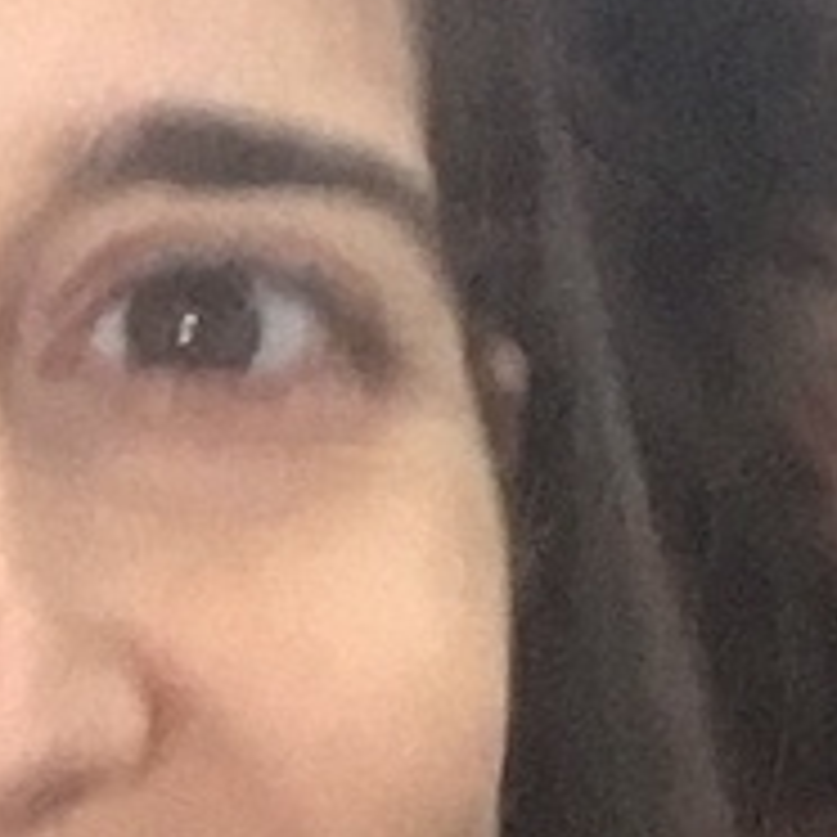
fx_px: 5198
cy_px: 112
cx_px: 1629
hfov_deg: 8.7
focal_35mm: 190
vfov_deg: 9.2
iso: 400
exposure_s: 1/15
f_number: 2.2
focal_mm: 2.65
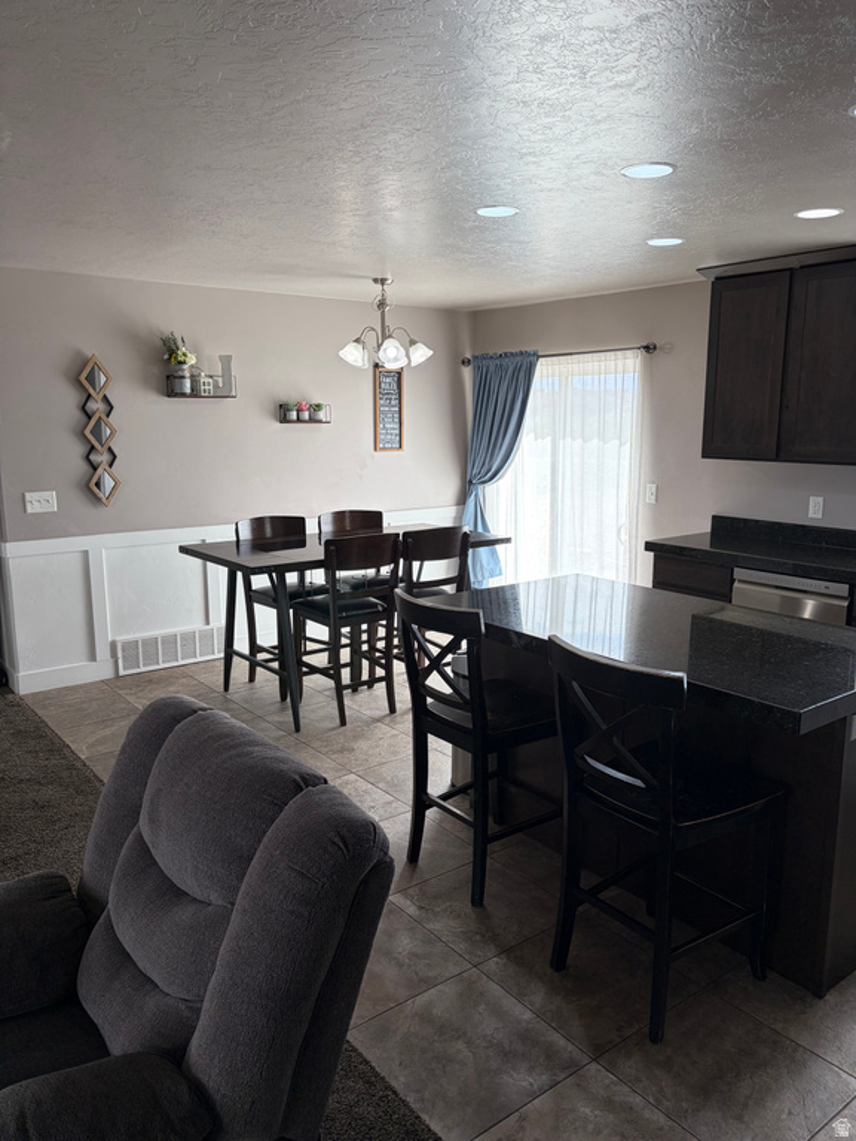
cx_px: 428
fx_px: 857
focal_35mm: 26
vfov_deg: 67.3
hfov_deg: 53.1
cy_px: 570
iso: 64
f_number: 1.6
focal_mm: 5.96
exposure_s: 1/183
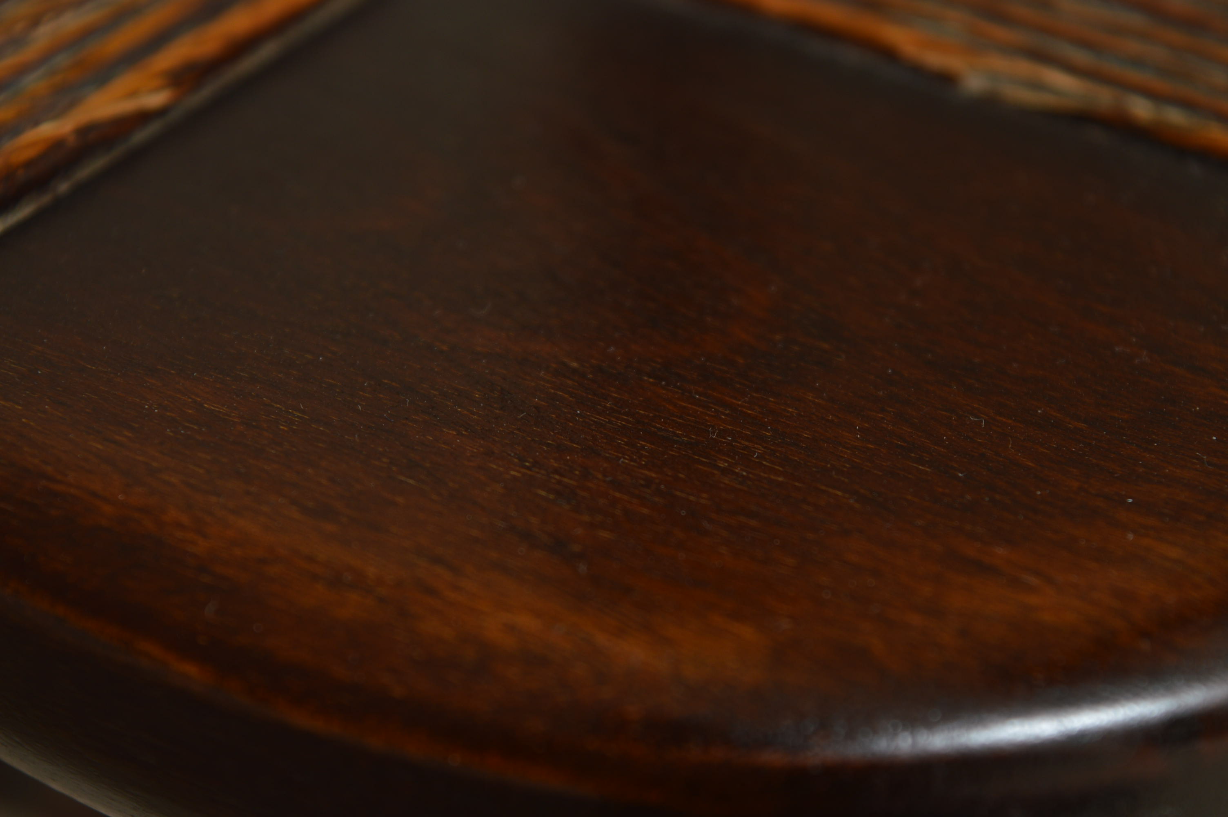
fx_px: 2812
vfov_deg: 16.5
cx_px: 614
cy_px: 408
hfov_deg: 24.6
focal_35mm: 82
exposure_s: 1/60
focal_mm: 55
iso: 100
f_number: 5.6
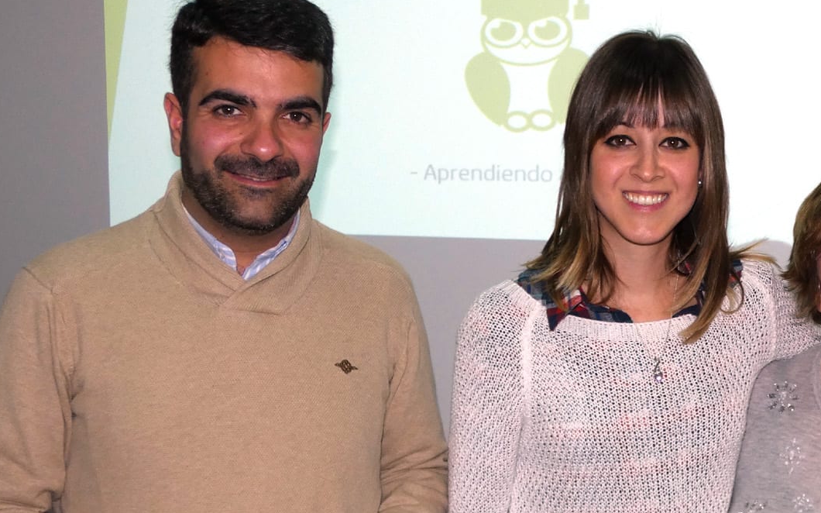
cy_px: 306
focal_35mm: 63
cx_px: 728
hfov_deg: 31.1
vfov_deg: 20.6
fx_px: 1409
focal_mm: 5.8
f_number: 3.4
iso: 80
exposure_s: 1/60
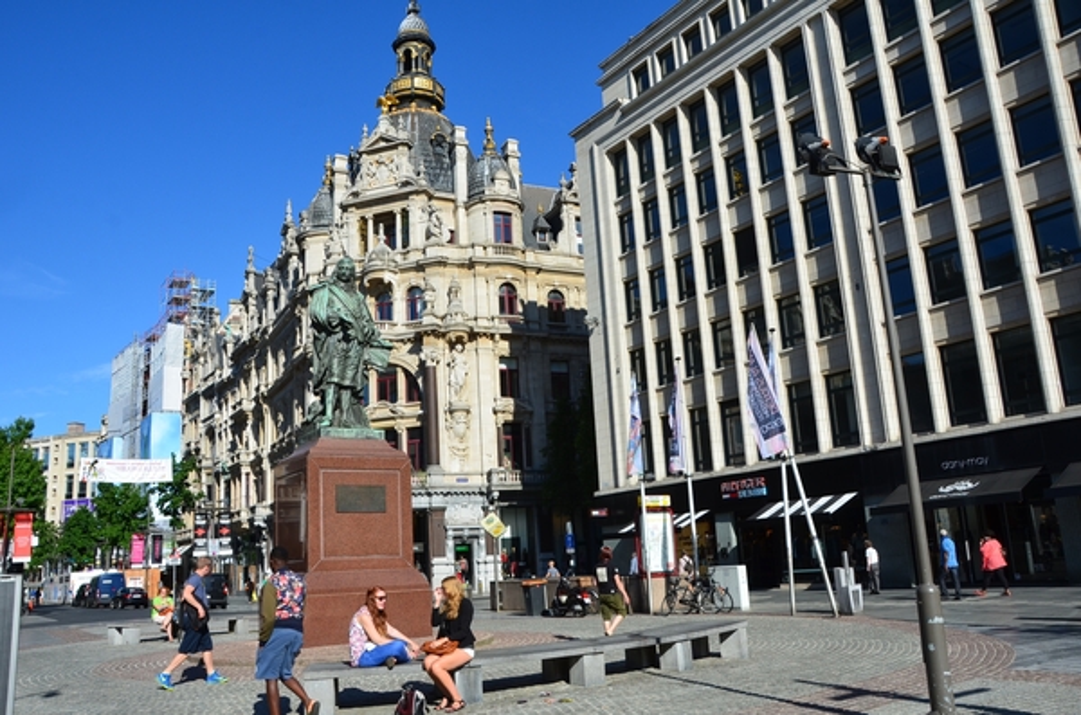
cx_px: 540
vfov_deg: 43.4
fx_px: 899
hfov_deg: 62.0
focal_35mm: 30
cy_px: 358
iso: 200
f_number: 10
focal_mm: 20
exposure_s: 1/320
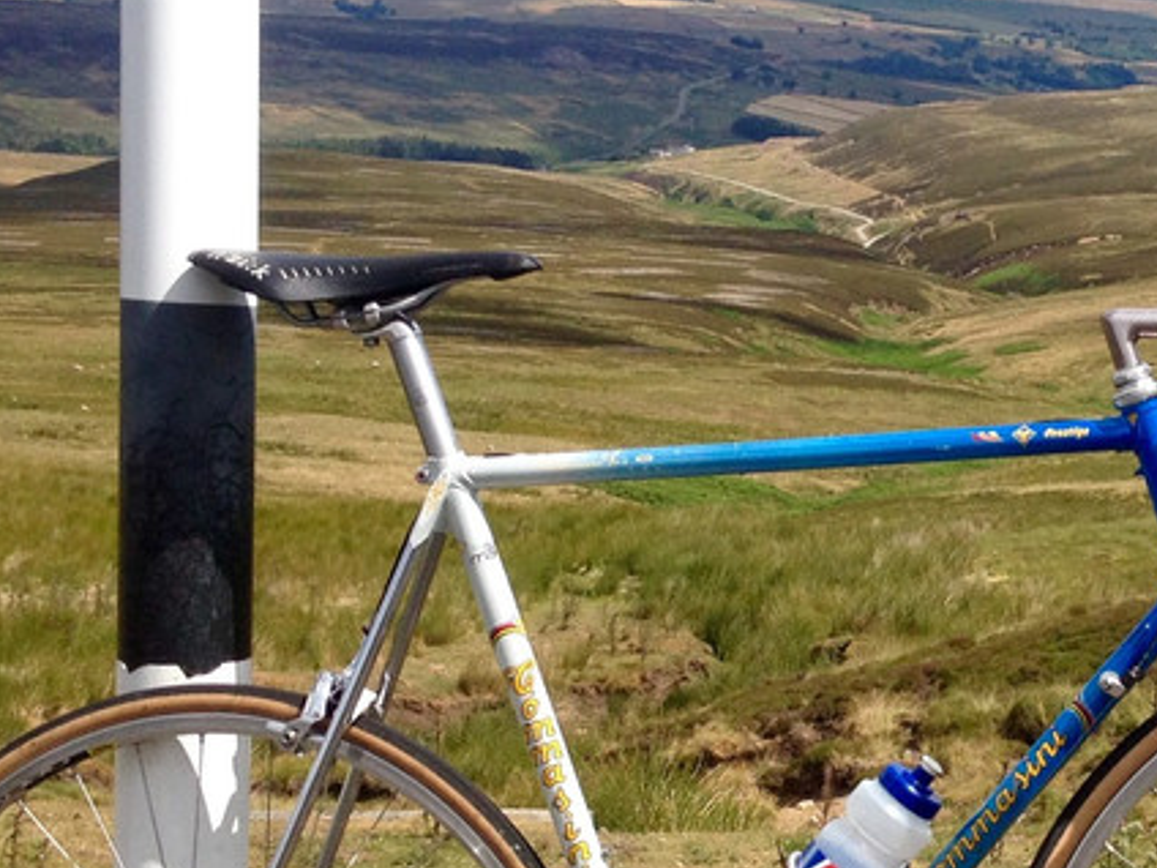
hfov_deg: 21.6
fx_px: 2941
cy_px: 554
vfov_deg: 16.8
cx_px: 1097
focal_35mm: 88
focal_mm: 4.28
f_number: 2.4
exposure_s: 1/1972
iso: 50
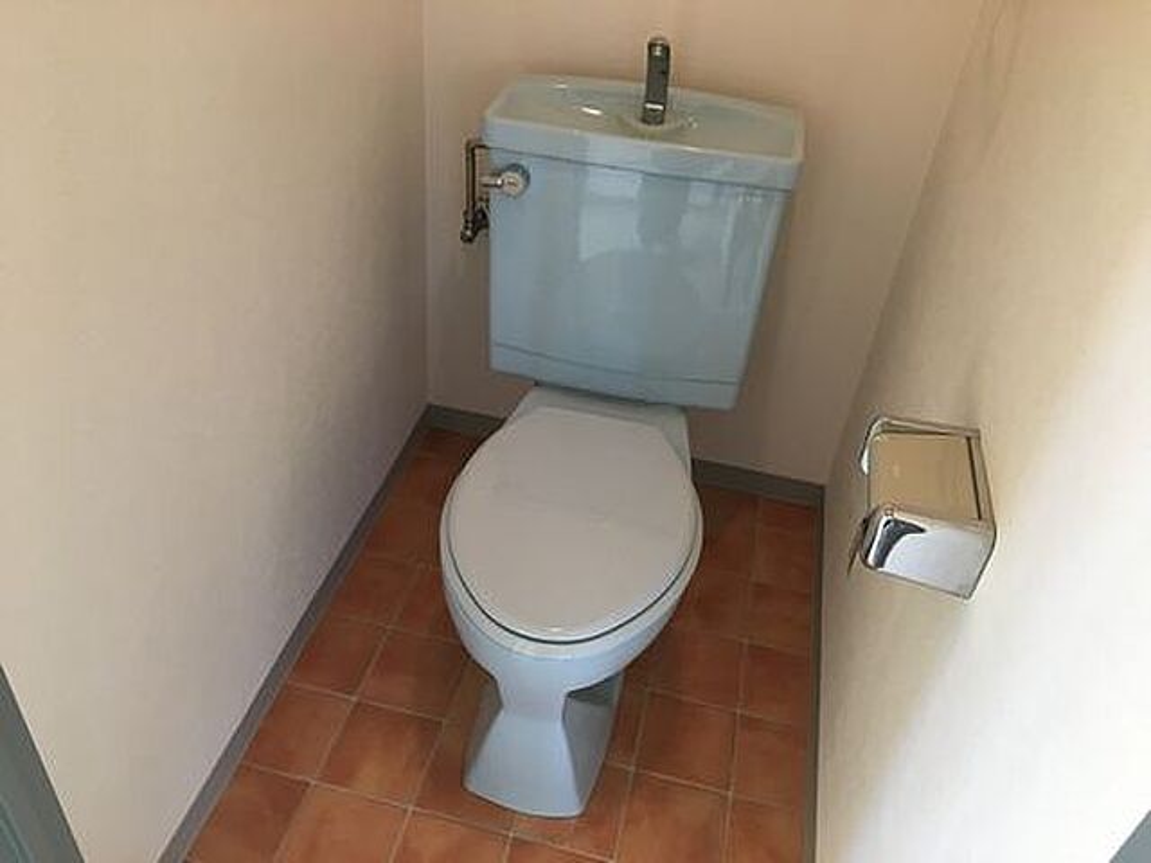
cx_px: 576
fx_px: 964
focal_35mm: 29
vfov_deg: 48.2
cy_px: 432
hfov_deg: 61.7
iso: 64
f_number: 2.2
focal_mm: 4.15
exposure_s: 1/30
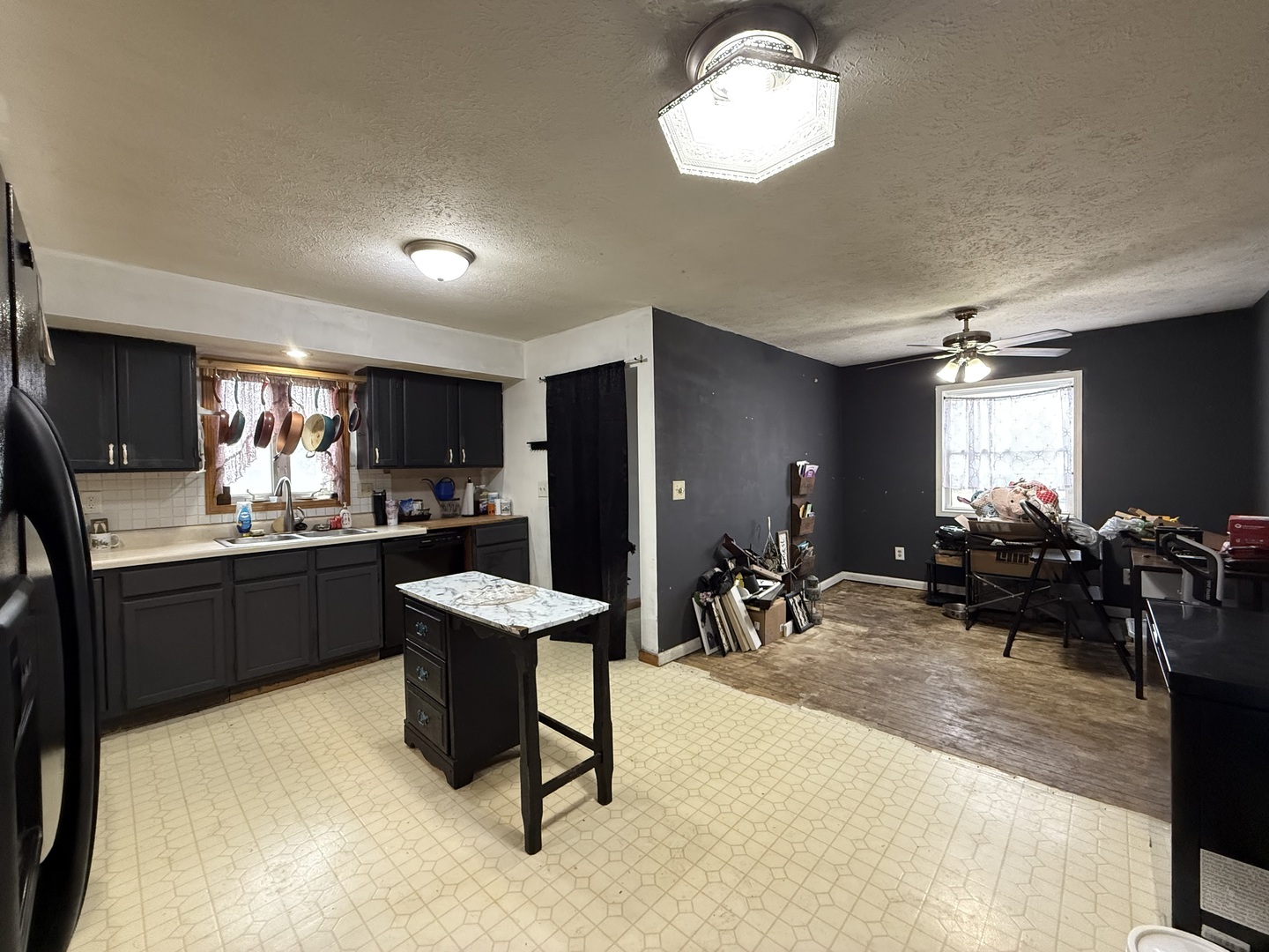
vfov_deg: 85.7
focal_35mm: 14
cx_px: 634
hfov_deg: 102.1
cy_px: 476
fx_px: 513
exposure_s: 1/60
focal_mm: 2.22
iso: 640
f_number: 2.2
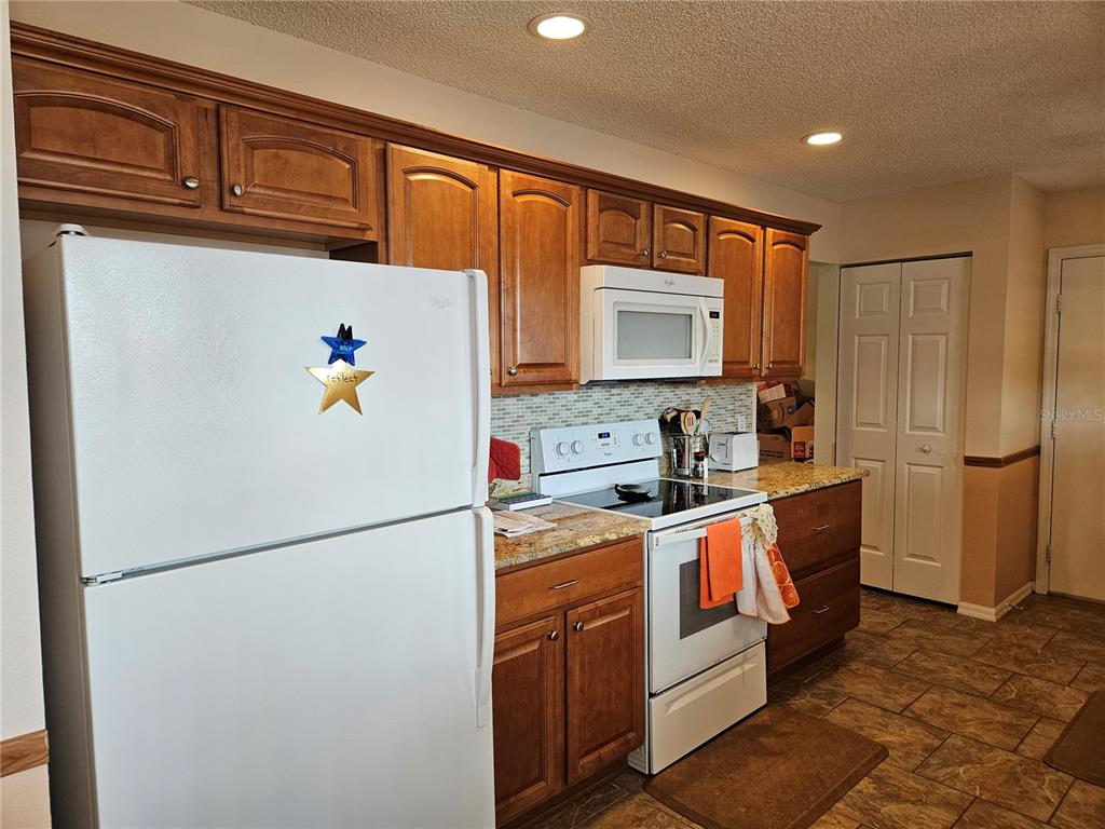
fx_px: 734
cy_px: 414
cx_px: 552
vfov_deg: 58.9
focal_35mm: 23
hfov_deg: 73.9
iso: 160
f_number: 1.8
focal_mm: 5.4
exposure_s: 1/120
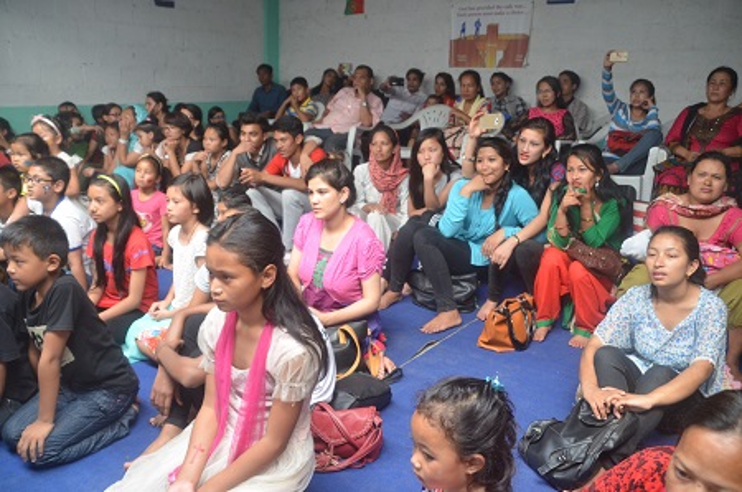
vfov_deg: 43.4
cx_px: 371
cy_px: 246
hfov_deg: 62.0
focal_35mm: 30
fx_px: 617
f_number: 4
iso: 800
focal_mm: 20
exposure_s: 1/60
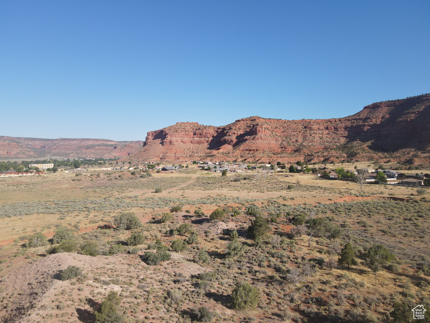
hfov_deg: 71.6
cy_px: 162
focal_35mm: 24
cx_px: 215
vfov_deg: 56.8
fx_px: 298
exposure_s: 1/500
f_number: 2.8
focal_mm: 4.5
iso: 100
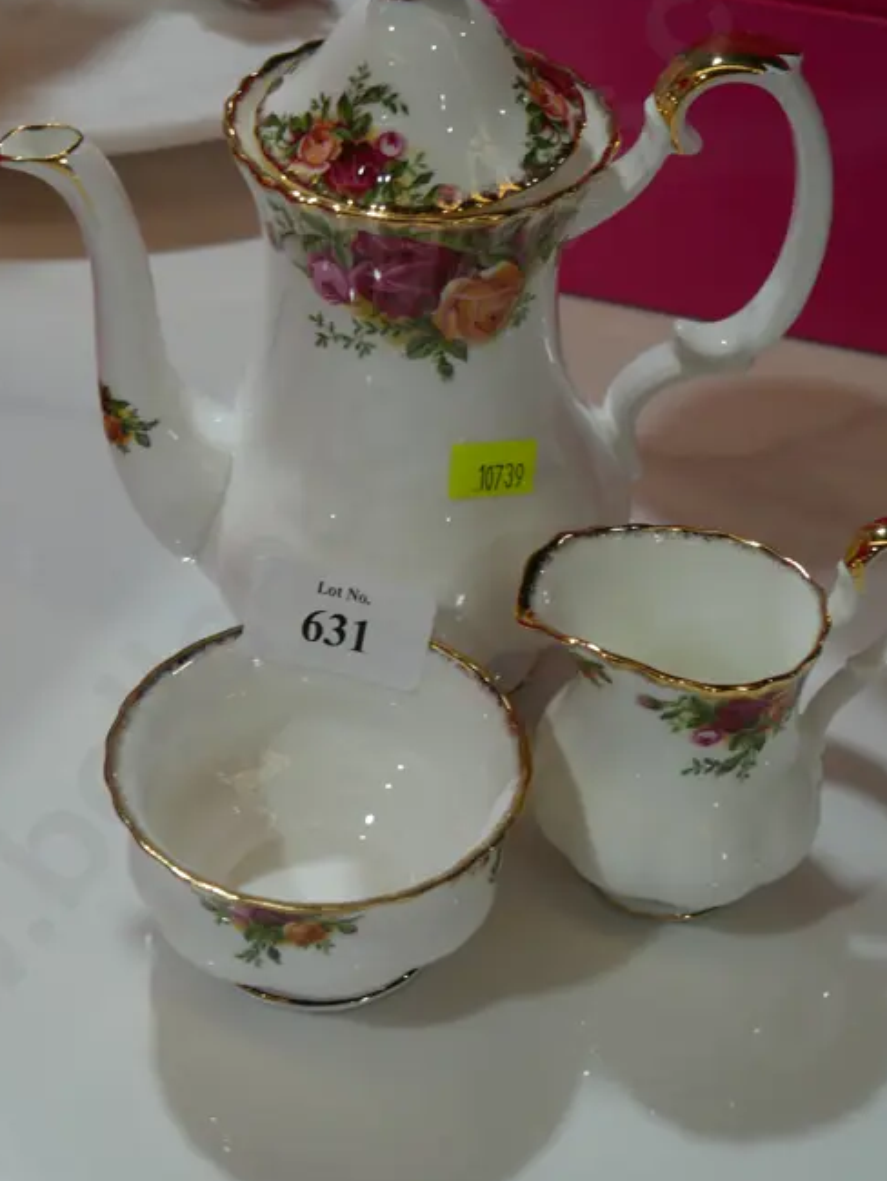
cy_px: 489
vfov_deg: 30.7
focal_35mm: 63
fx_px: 2151
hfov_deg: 23.2
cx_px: 337
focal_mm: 20
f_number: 4.5
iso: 200
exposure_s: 1/125
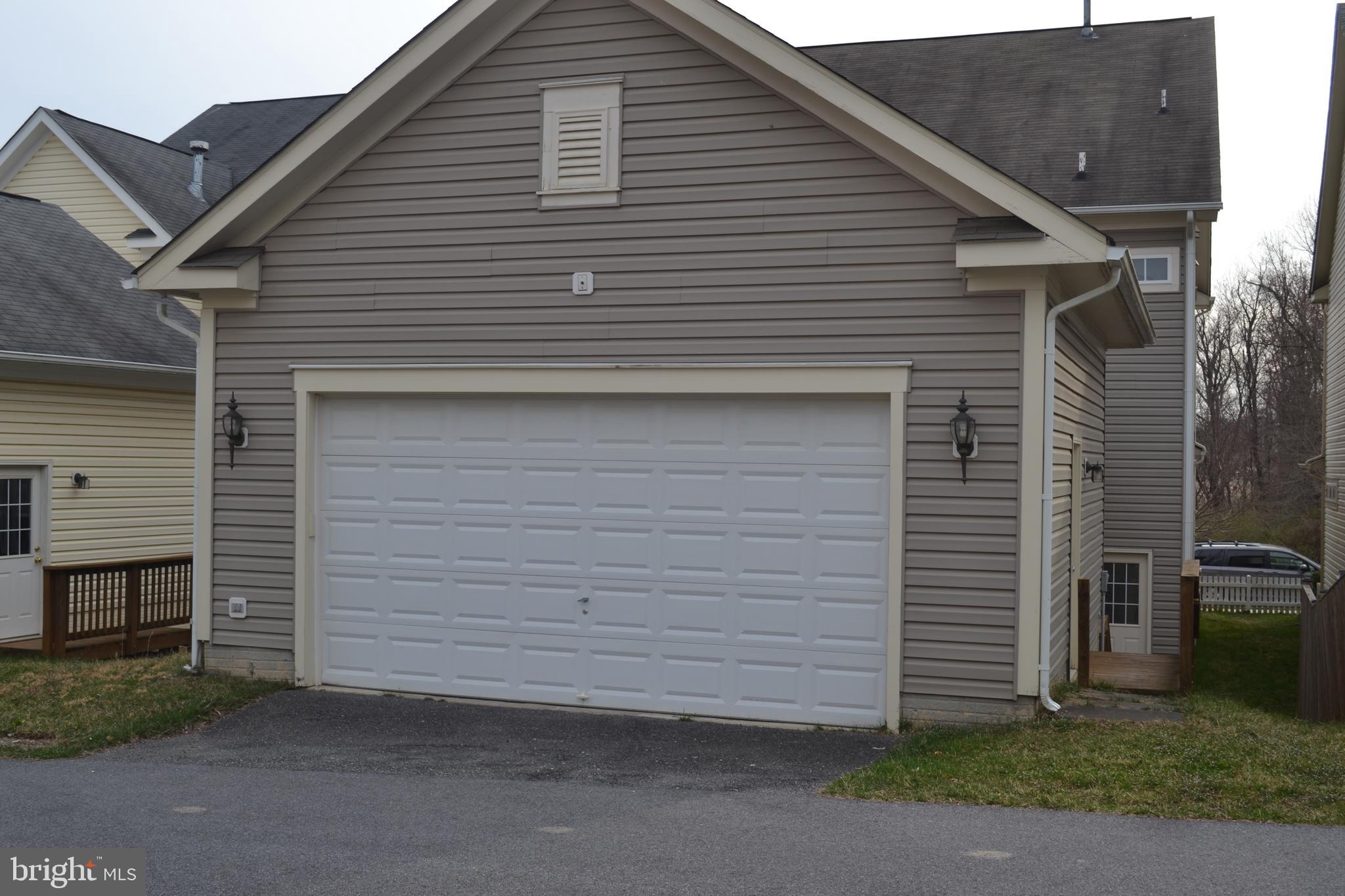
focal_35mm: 39
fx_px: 1457
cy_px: 448
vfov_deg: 34.2
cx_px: 672
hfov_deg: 49.6
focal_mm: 26
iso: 100
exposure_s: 1/160
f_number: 6.3
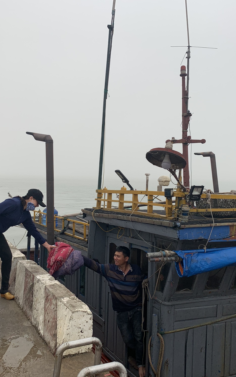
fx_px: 381
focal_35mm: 37
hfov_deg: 34.4
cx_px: 121
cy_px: 188
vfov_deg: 52.7
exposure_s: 1/1299
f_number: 1.8
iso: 25
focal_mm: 4.25
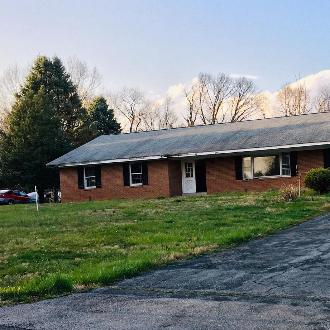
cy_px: 215
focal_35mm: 57
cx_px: 265
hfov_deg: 29.4
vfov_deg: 29.9
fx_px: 615
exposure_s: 1/356
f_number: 2.2
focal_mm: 4.15
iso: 25
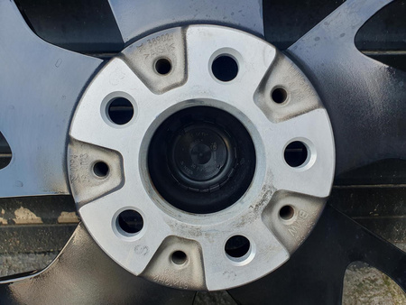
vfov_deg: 53.1
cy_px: 152
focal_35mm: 26
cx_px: 203
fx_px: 305
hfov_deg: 67.3
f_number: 2.4
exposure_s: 1/205
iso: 50
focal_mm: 4.32
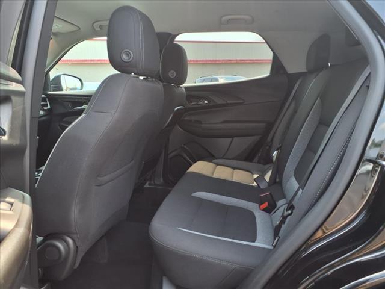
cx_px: 192
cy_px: 144
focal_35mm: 27
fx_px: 300
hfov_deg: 65.3
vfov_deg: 51.4
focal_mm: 3.58
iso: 40
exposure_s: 1/120
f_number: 1.9
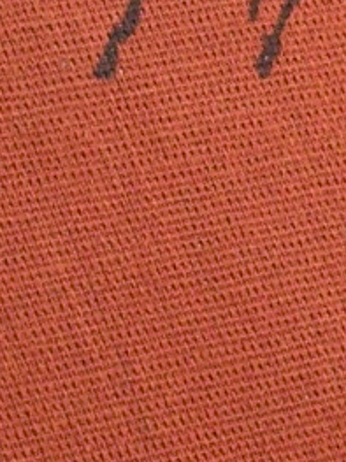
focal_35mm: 638
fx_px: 8510
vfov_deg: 3.1
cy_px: 232
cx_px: 288
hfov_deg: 2.3
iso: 125
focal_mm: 13.6
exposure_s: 1/80
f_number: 4
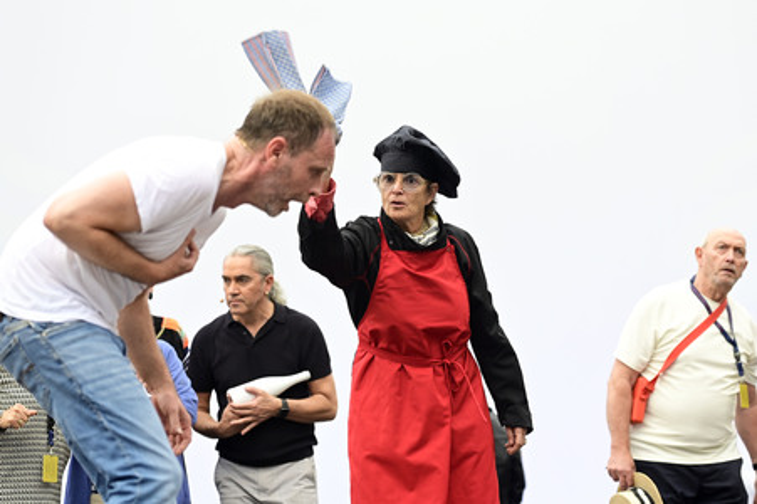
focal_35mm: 98
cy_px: 252
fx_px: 2059
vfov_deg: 13.9
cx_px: 378
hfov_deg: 20.8
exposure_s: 1/400
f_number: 3.5
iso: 800
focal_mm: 98
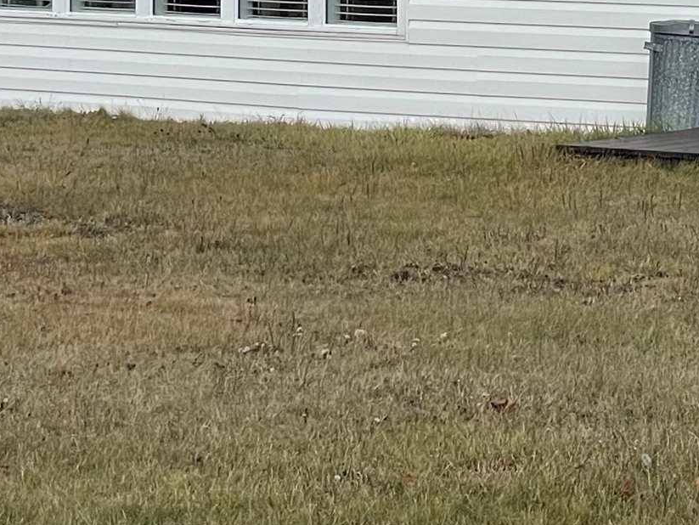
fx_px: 3919
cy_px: -281
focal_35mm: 194
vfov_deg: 7.5
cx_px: 729
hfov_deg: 10.1
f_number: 2
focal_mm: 6
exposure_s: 1/1229
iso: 25
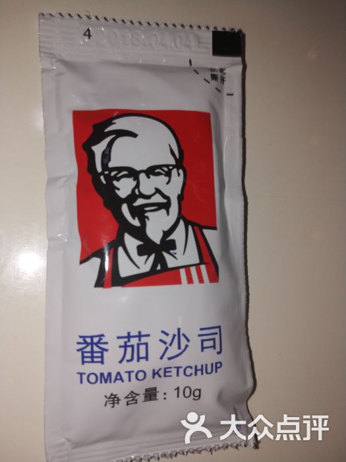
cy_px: 231
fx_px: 426
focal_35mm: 32
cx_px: 173
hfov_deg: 44.2
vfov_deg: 56.8
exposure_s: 1/833
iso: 100
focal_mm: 4.5
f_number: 2
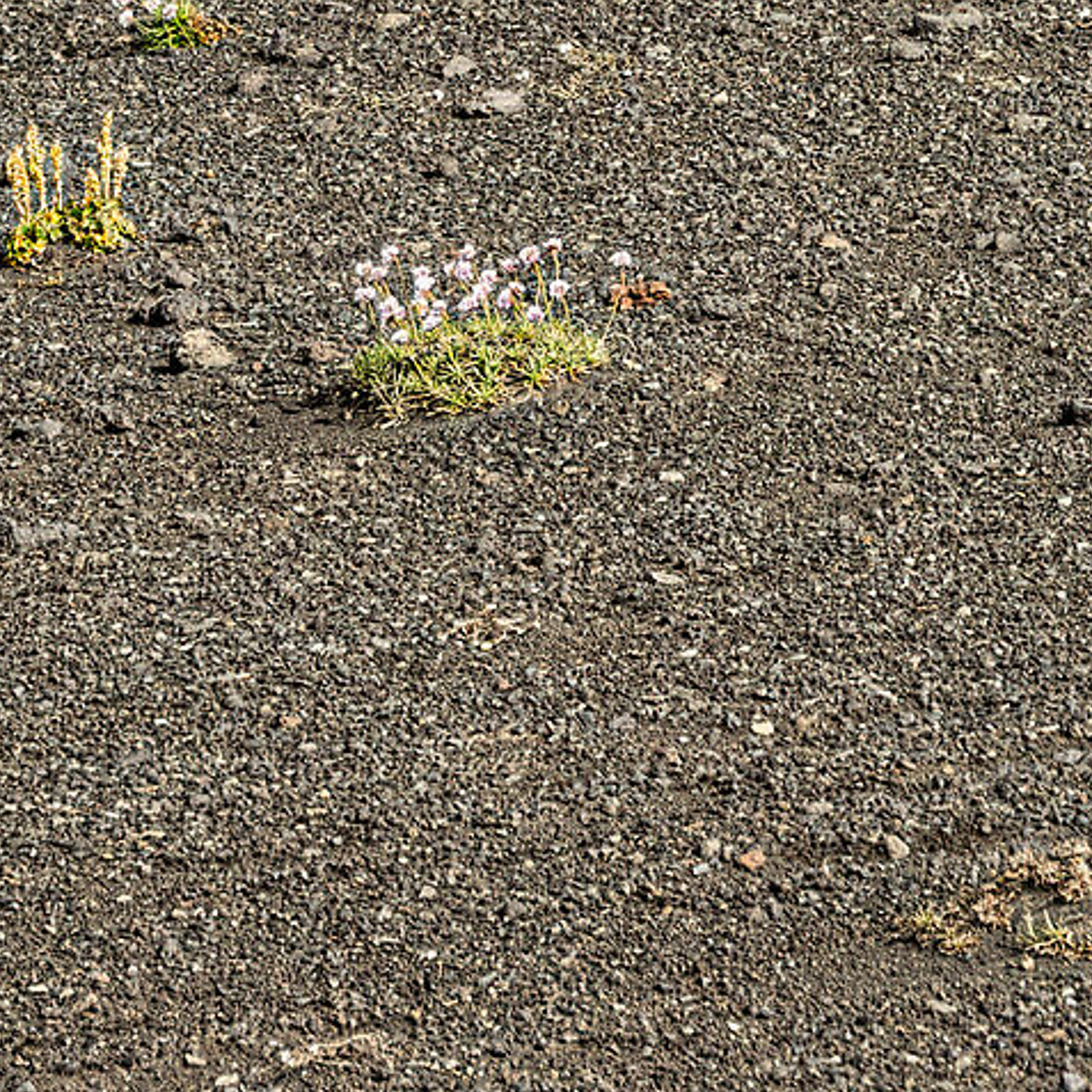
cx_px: 1509
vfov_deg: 5.9
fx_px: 10529
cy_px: -424
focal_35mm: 295
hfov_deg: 5.9
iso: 64
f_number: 4
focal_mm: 25.34
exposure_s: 1/400
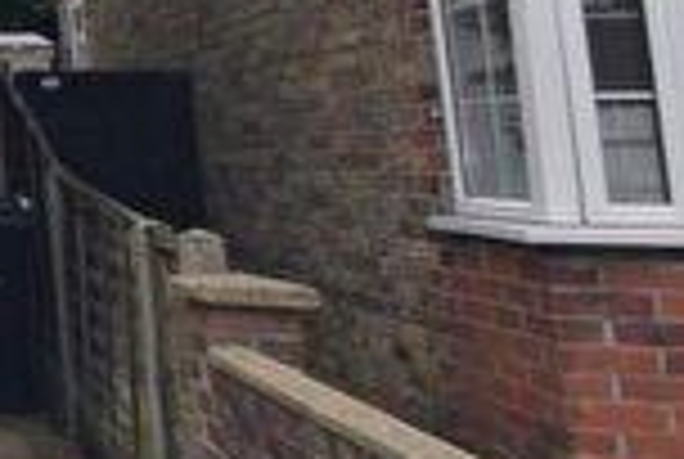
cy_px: -88
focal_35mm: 69
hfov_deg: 16.1
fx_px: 1314
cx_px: -882
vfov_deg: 18.8
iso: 100
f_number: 10
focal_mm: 10
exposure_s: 1/200
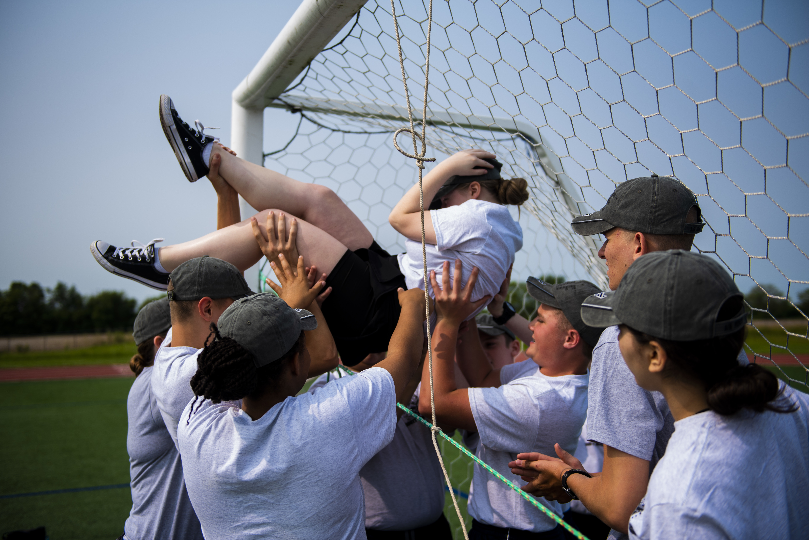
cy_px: 270
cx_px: 404
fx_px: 854
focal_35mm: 38
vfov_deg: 35.1
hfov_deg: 50.7
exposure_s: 1/1250
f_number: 2.8
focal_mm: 38
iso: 50
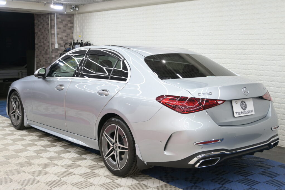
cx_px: 142
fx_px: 356
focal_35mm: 45
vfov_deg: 29.9
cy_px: 95
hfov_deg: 43.6
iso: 280
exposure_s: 1/50
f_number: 4.8
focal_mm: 30
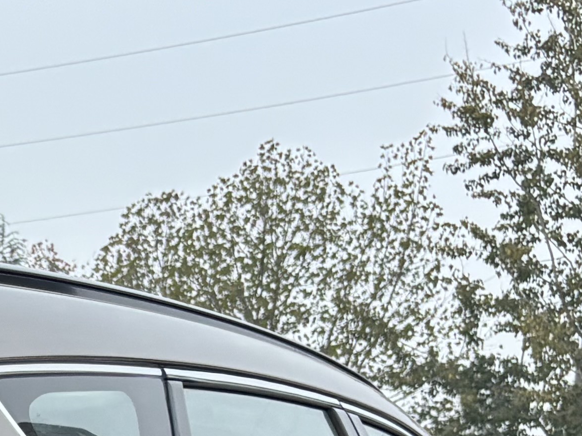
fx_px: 2135
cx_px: -324
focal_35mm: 127
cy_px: 824
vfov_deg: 10.8
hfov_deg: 14.4
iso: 125
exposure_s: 1/121
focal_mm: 5.96
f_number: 1.6
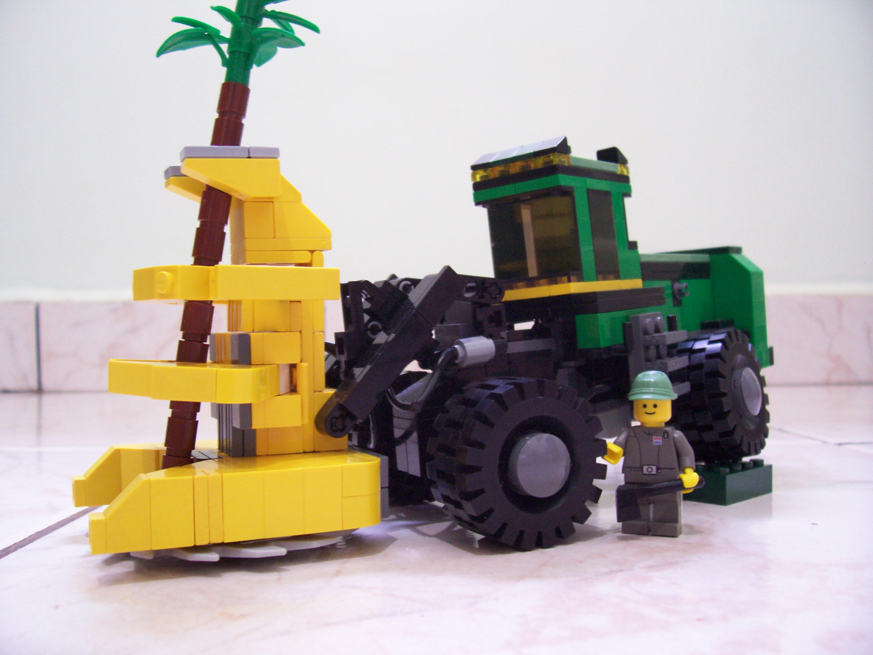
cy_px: 328
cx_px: 436
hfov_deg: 54.0
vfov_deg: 41.8
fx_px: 857
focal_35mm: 34
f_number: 2.7
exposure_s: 1/2.83
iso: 160
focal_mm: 5.6
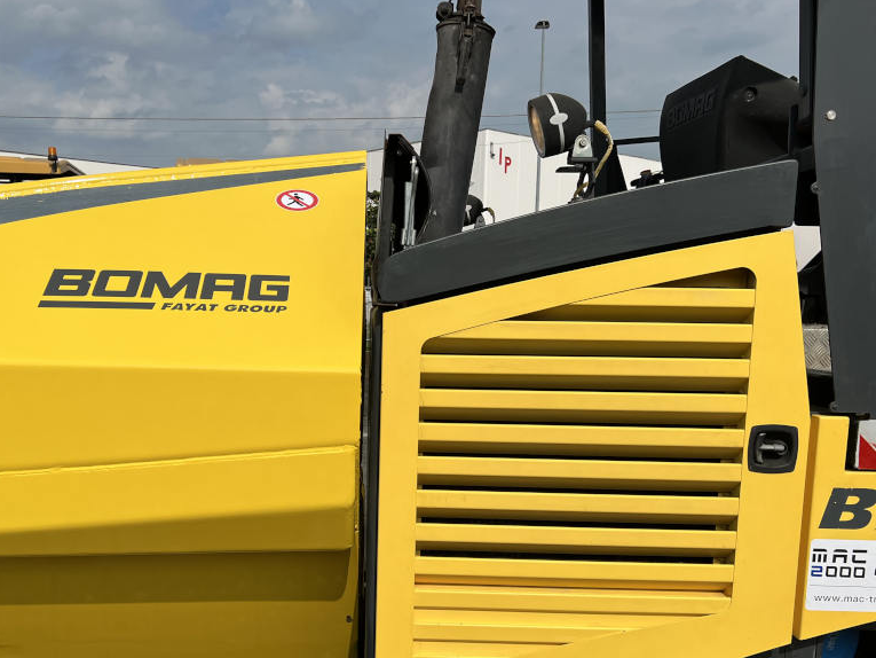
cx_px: 358
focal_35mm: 34
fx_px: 861
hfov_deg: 53.6
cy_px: 418
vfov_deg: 41.4
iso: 50
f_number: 1.5
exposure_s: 1/11364
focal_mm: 5.7
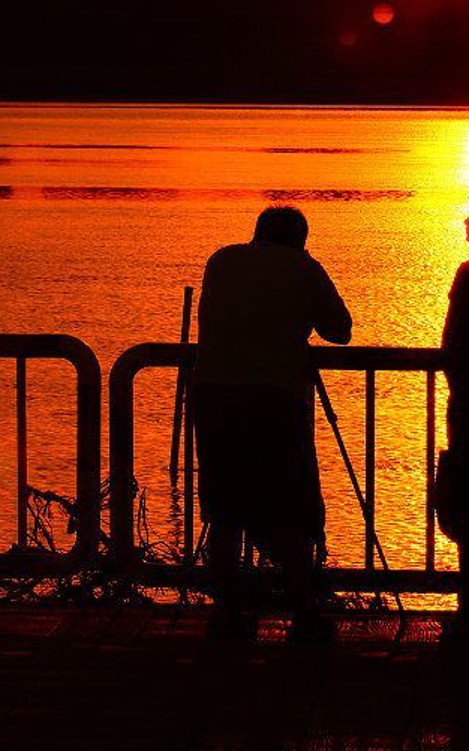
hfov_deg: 6.5
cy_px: 171
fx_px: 4153
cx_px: 218
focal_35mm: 203
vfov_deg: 10.3
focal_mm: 70
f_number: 14
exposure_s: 1/500
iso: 200
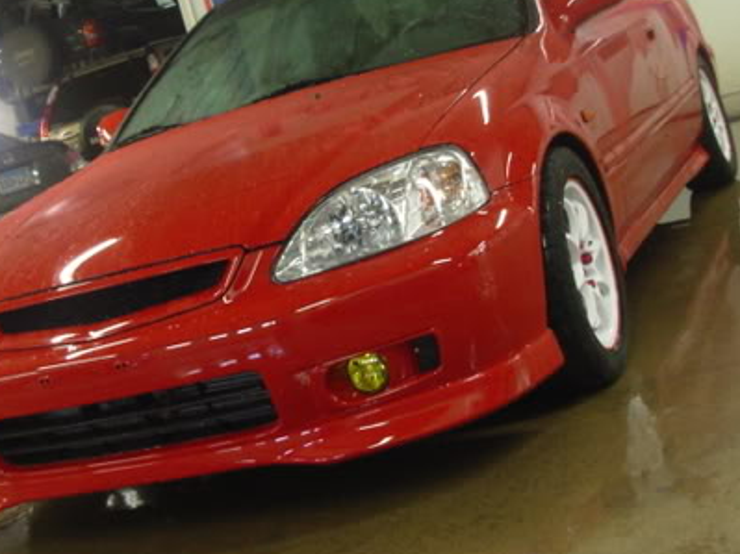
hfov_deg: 31.7
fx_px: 1304
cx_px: 360
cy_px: 167
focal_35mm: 61
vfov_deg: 23.9
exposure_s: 1/10.4
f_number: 2.9
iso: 159
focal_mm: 6.3
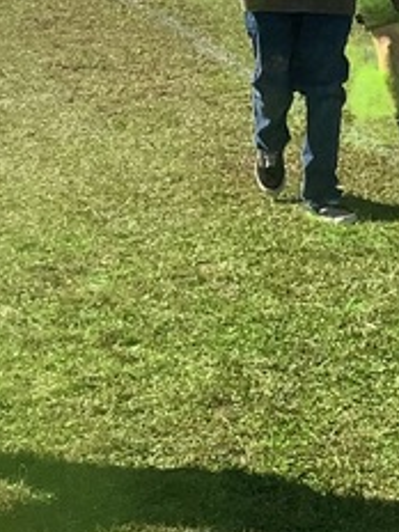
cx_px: 273
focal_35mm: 137
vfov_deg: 14.1
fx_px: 2106
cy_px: -39
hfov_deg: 10.8
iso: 25
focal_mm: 3.3
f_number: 2.4
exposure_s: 1/1294
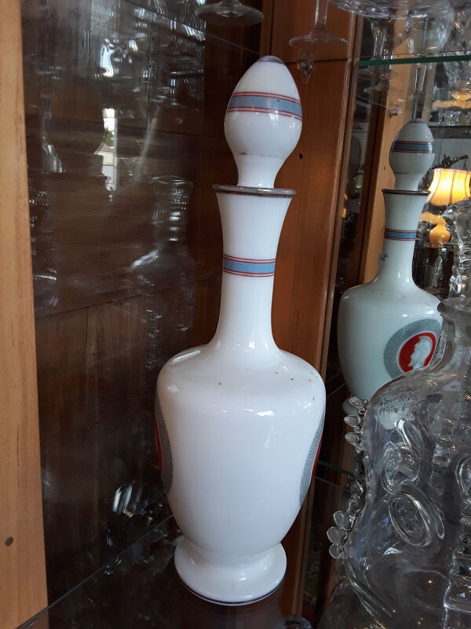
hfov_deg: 51.4
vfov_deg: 65.3
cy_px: 314
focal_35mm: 27
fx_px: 490
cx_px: 236
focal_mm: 2.91
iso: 50
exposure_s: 1/30
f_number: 1.9
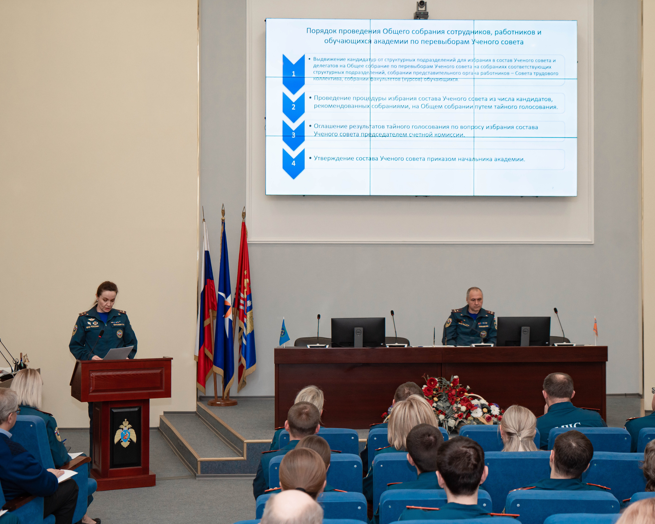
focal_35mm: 51
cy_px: 263
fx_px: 989
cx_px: 356
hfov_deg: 36.6
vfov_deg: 29.7
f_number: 4
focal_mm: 45
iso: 800
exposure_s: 1/200
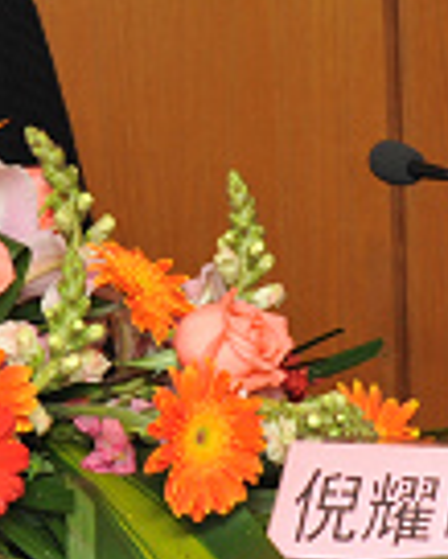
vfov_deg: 8.0
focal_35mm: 241
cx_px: 949
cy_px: 76
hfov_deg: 6.2
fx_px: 3990
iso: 1000
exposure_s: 1/60
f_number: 8
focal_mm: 70
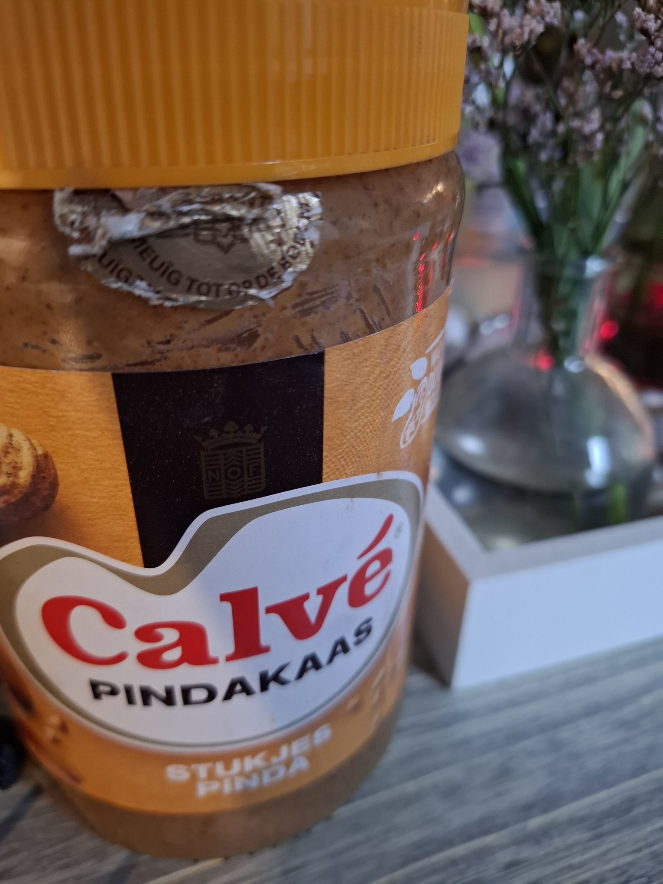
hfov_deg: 58.9
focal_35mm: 23
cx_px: 332
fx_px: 587
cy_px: 442
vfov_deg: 73.9
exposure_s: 1/25
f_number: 1.8
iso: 500
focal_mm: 5.54
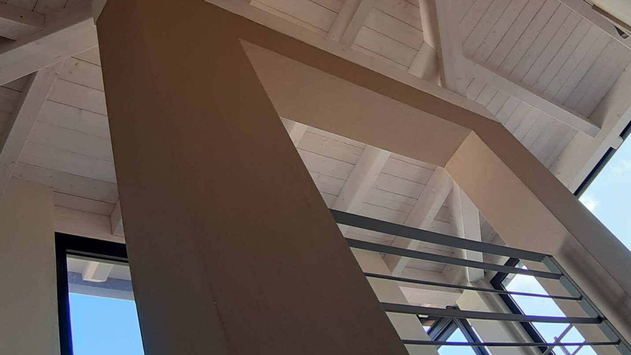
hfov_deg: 56.6
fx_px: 586
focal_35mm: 35
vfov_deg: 31.7
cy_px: 18
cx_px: 296
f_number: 2.4
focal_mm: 1.87
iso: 40
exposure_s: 1/100
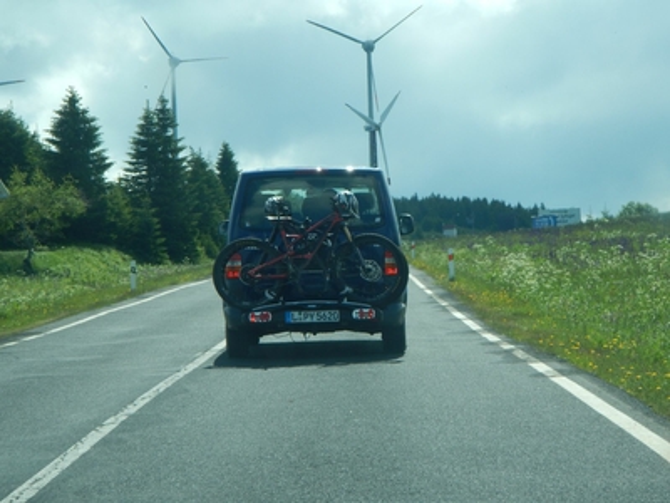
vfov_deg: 10.6
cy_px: 252
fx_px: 2710
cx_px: 335
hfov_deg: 14.1
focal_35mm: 140
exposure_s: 1/640
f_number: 4.8
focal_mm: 25
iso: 125
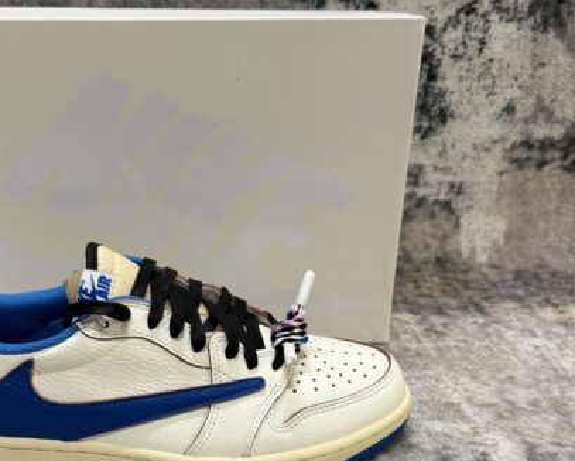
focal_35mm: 46
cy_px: 293
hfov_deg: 39.6
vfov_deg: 32.6
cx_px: 174
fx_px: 783
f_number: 1.78
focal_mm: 6.76
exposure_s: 1/50
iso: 125
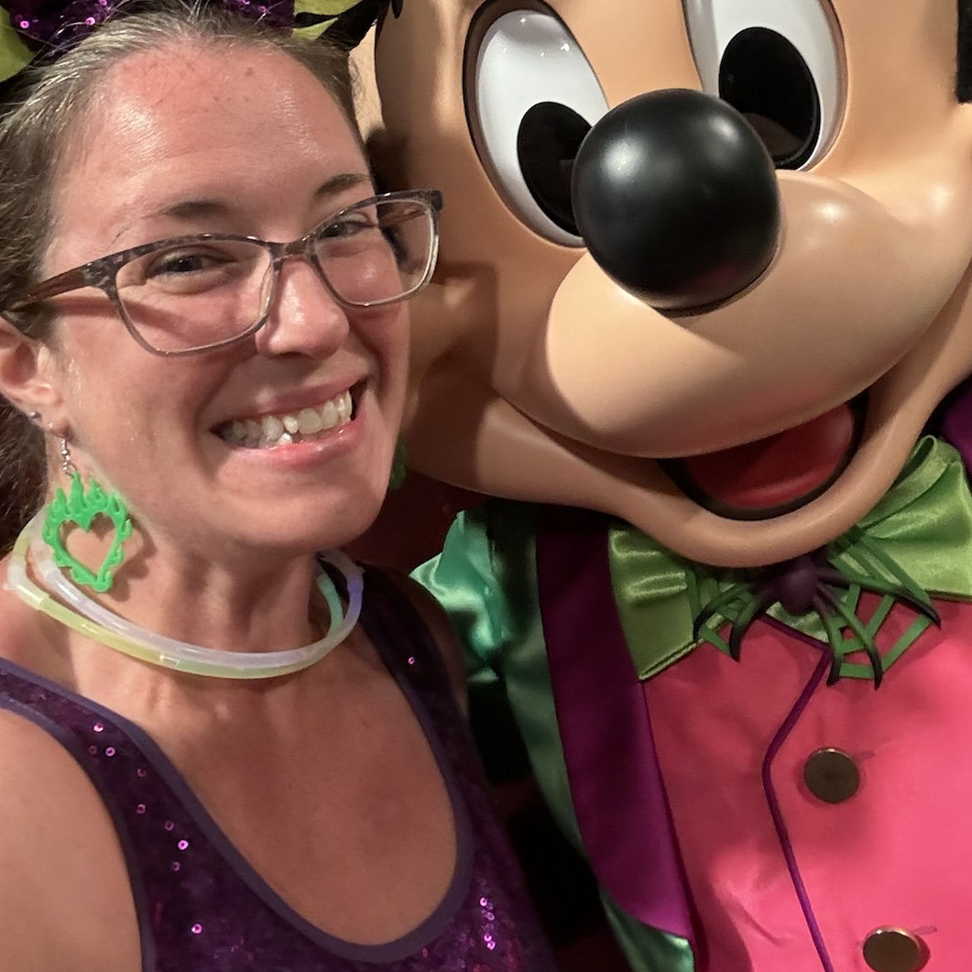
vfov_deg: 36.4
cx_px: 586
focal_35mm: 45
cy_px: 209
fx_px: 1430
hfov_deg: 37.4
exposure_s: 1/60
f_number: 1.9
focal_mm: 2.69
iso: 320
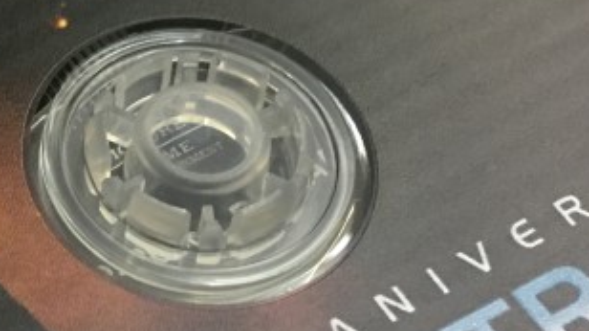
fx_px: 1639
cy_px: 218
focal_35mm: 105
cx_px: 2
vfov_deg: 11.5
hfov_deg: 19.8
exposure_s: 1/17
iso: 80
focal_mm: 4.15
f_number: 2.2
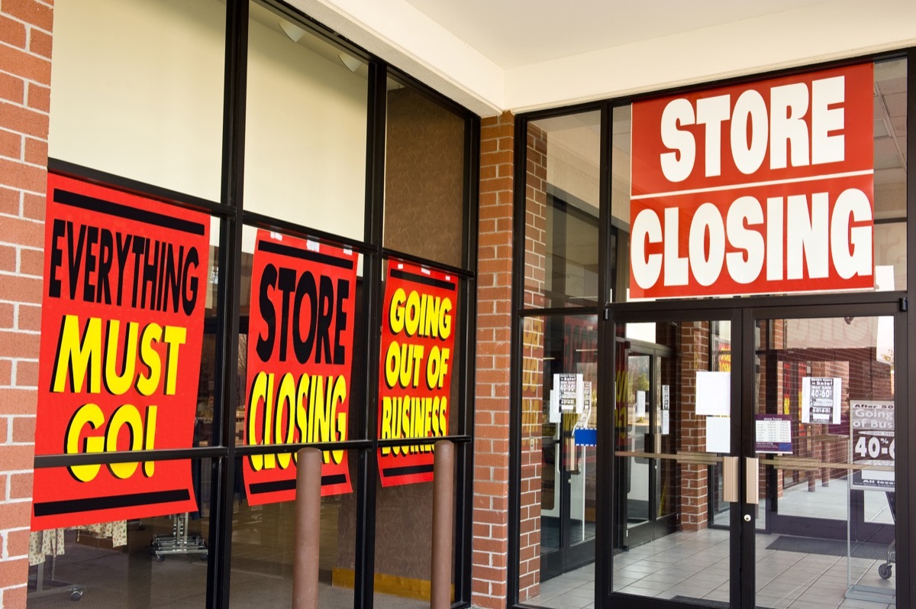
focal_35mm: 35
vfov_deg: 37.8
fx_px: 889
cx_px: 458
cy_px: 304
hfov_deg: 54.5
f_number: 8
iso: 200
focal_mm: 35
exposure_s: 1/8
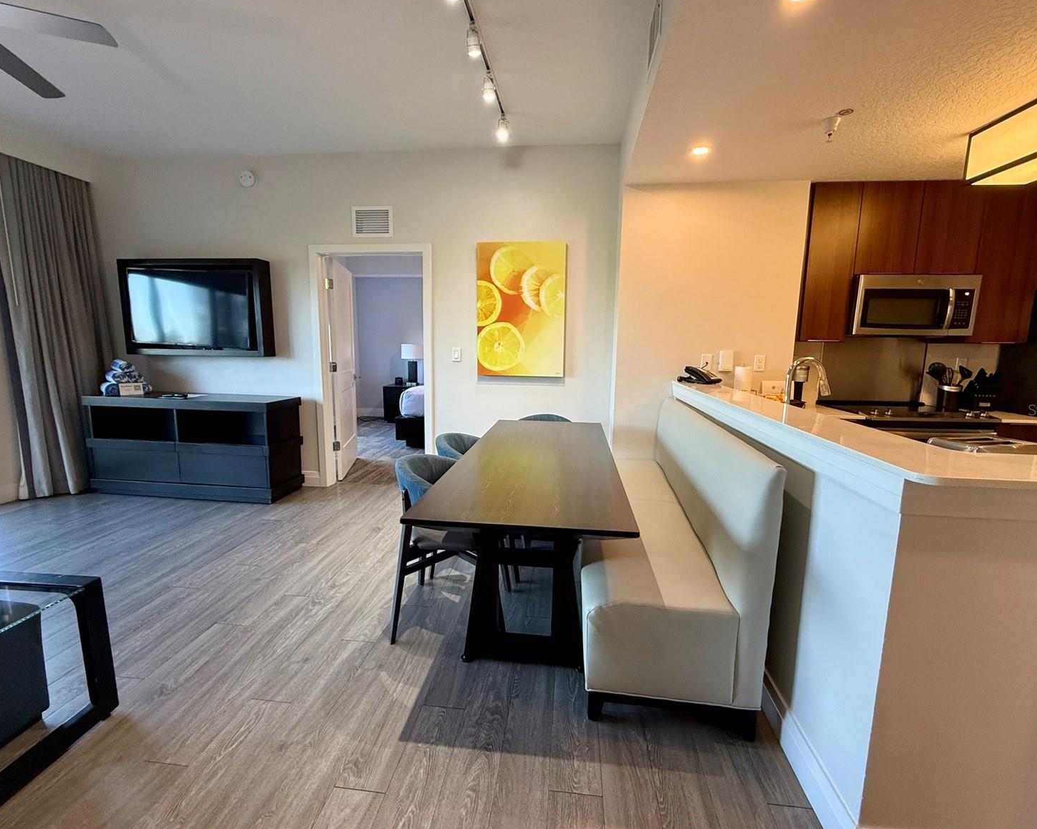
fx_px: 460
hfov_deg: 96.8
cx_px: 526
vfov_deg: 84.0
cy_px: 410
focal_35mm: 15
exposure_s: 1/120
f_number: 2.2
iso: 320
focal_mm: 2.22
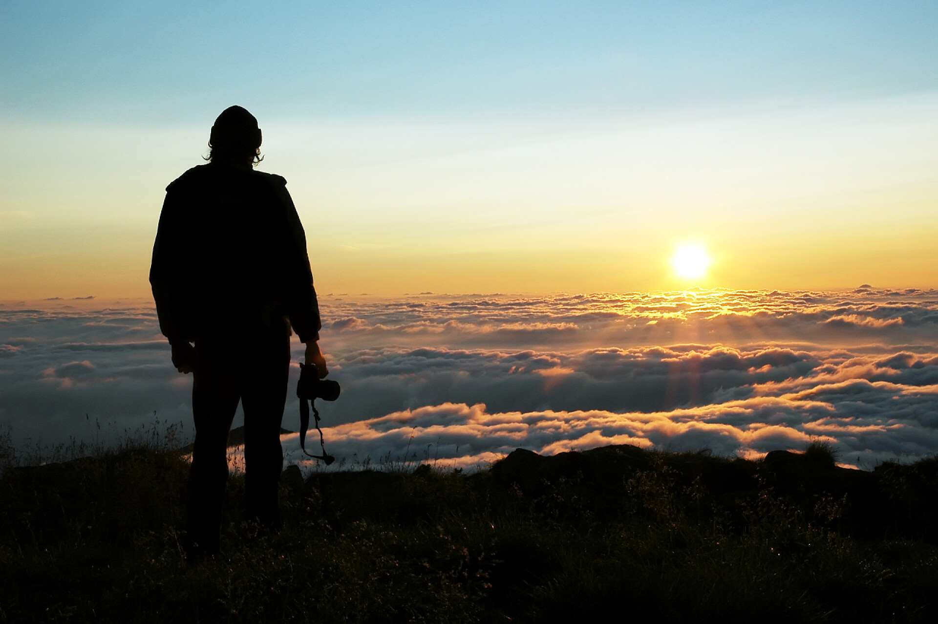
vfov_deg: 23.7
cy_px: 312
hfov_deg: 35.1
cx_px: 469
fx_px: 1484
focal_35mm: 57
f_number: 22
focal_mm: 38
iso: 200
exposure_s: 1/100
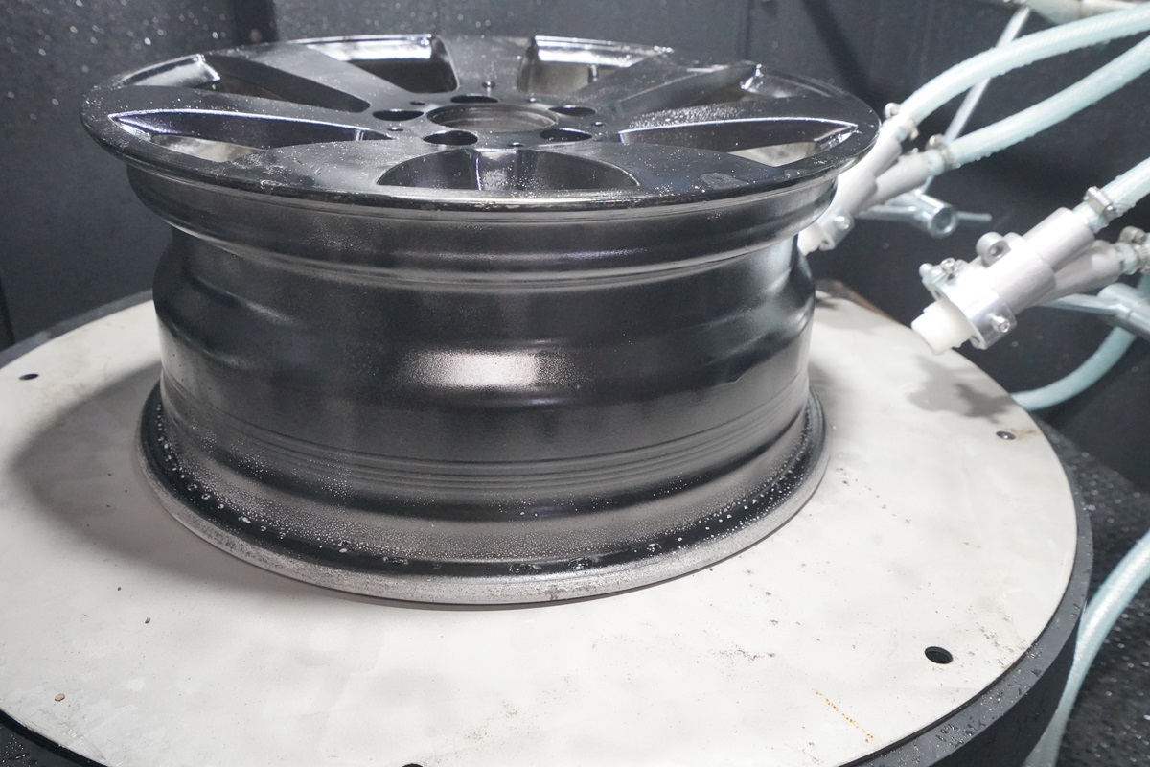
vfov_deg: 37.9
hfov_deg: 54.4
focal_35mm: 35
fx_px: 1118
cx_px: 575
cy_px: 384
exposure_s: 1/45
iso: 8000
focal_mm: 35
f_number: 8
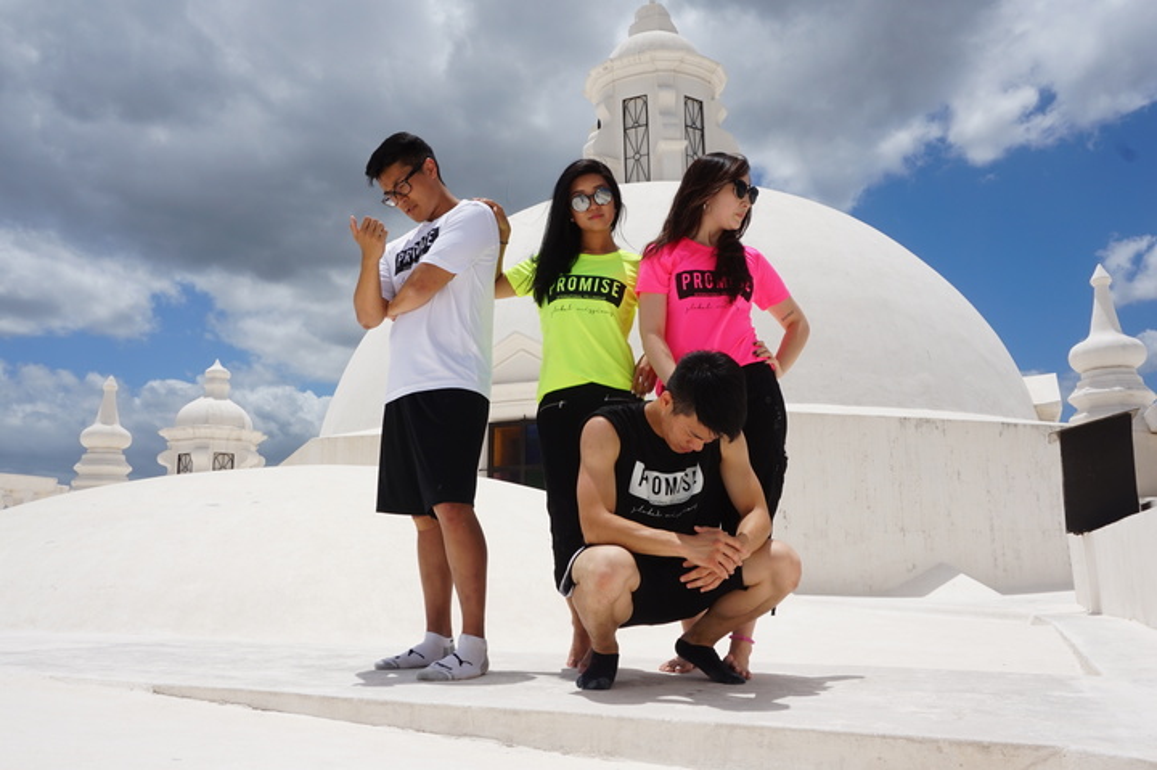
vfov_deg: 41.7
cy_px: 385
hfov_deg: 59.5
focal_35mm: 32
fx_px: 1012
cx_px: 578
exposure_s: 1/250
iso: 100
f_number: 14
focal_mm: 21
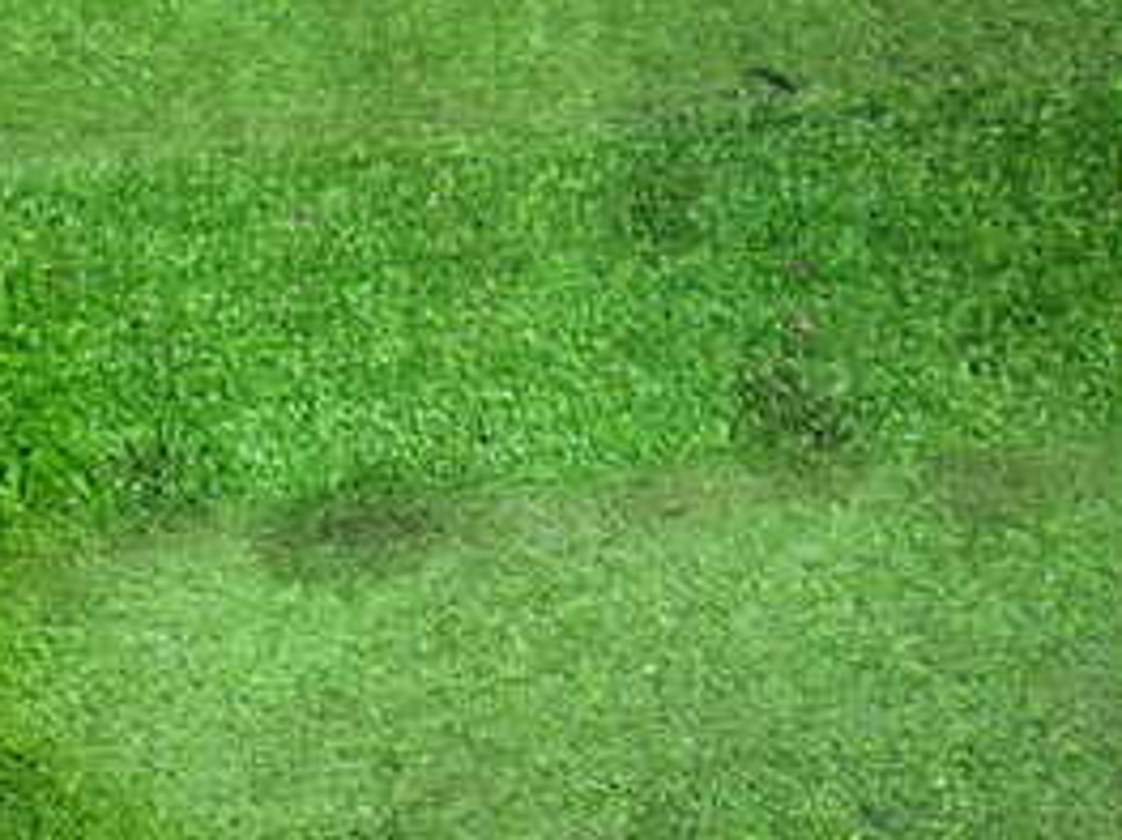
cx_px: 68
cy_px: 571
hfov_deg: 25.7
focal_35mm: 73
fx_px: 2365
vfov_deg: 20.1
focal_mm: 5.79
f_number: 2.4
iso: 800
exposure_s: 1/30
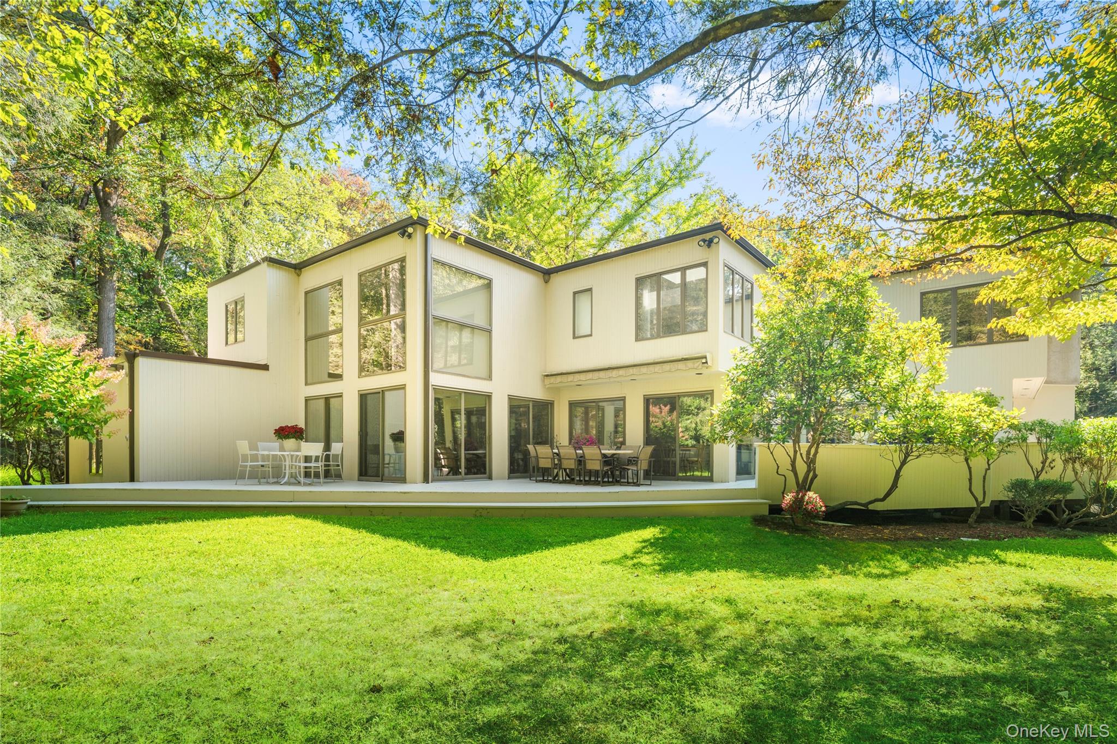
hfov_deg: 93.3
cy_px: 372
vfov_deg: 70.4
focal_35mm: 17
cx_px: 558
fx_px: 527
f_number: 9
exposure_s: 1/30
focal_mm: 17
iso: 250
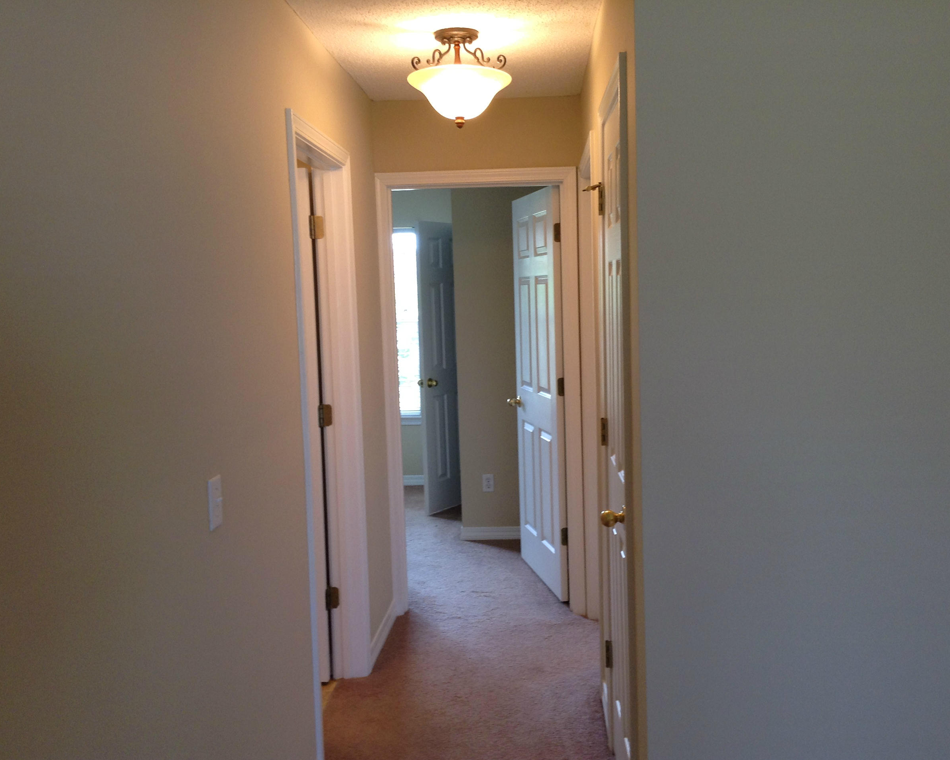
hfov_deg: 51.5
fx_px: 984
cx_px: 500
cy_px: 380
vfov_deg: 42.2
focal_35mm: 35
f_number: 2.4
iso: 40
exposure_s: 1/24
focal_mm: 3.3
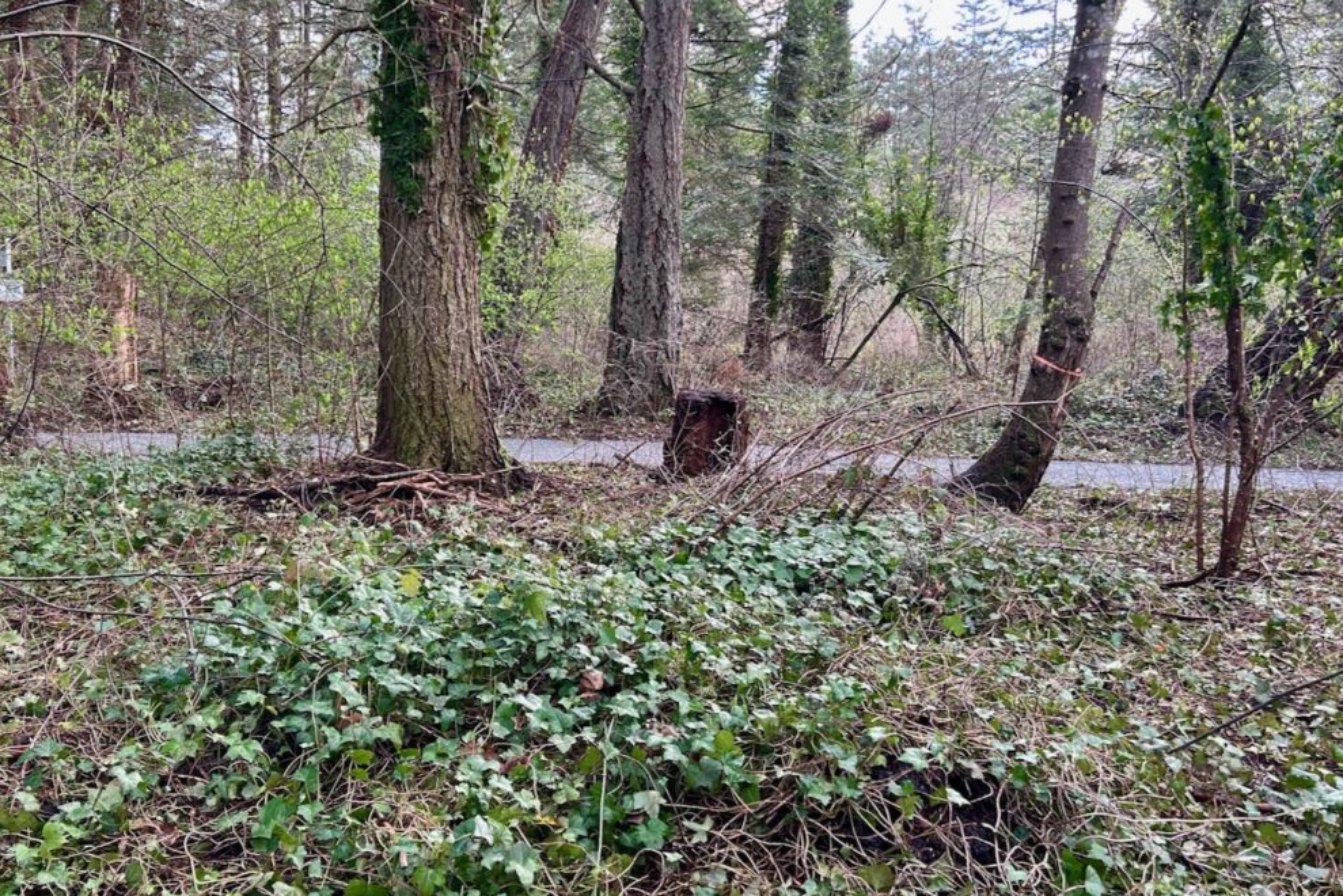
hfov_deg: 65.5
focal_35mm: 28
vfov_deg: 46.3
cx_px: 656
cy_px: 379
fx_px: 1045
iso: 125
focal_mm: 5.7
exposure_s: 1/79
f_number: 1.5
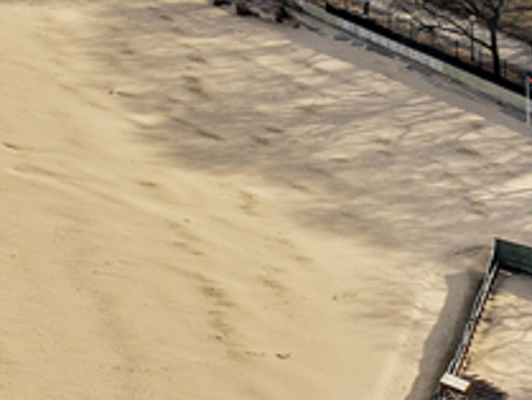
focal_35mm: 123
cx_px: -1069
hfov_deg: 10.8
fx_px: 1899
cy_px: -876
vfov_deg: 9.1
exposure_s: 1/125
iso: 50
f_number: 9.5
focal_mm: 16.6
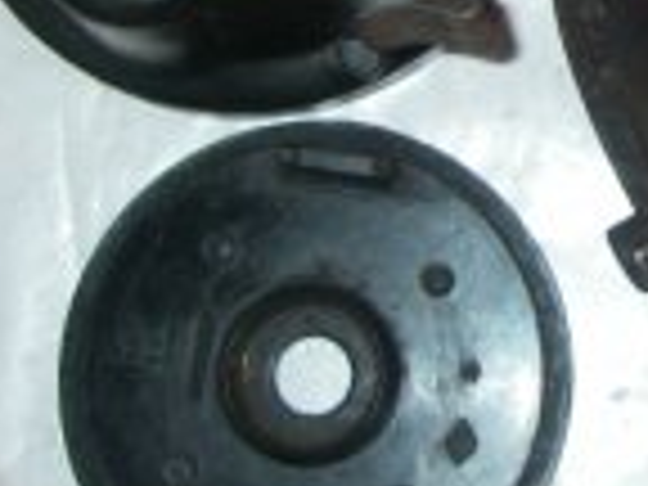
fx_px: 2209
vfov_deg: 12.3
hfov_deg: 16.0
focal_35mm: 118
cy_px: -86
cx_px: 774
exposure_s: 1/40
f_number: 3.3
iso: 200
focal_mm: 6.3
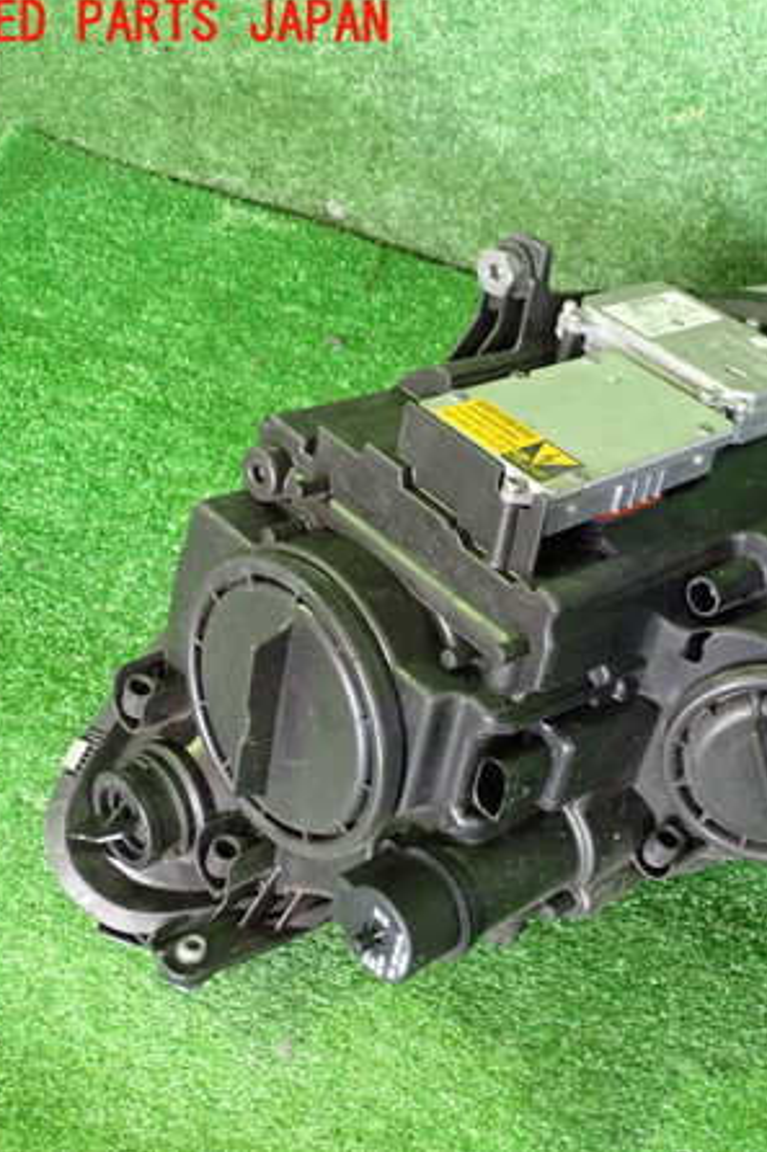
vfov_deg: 46.4
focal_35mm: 42
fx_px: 1343
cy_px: 573
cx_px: 695
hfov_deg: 30.4
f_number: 2.3
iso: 800
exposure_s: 1/30
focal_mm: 5.4
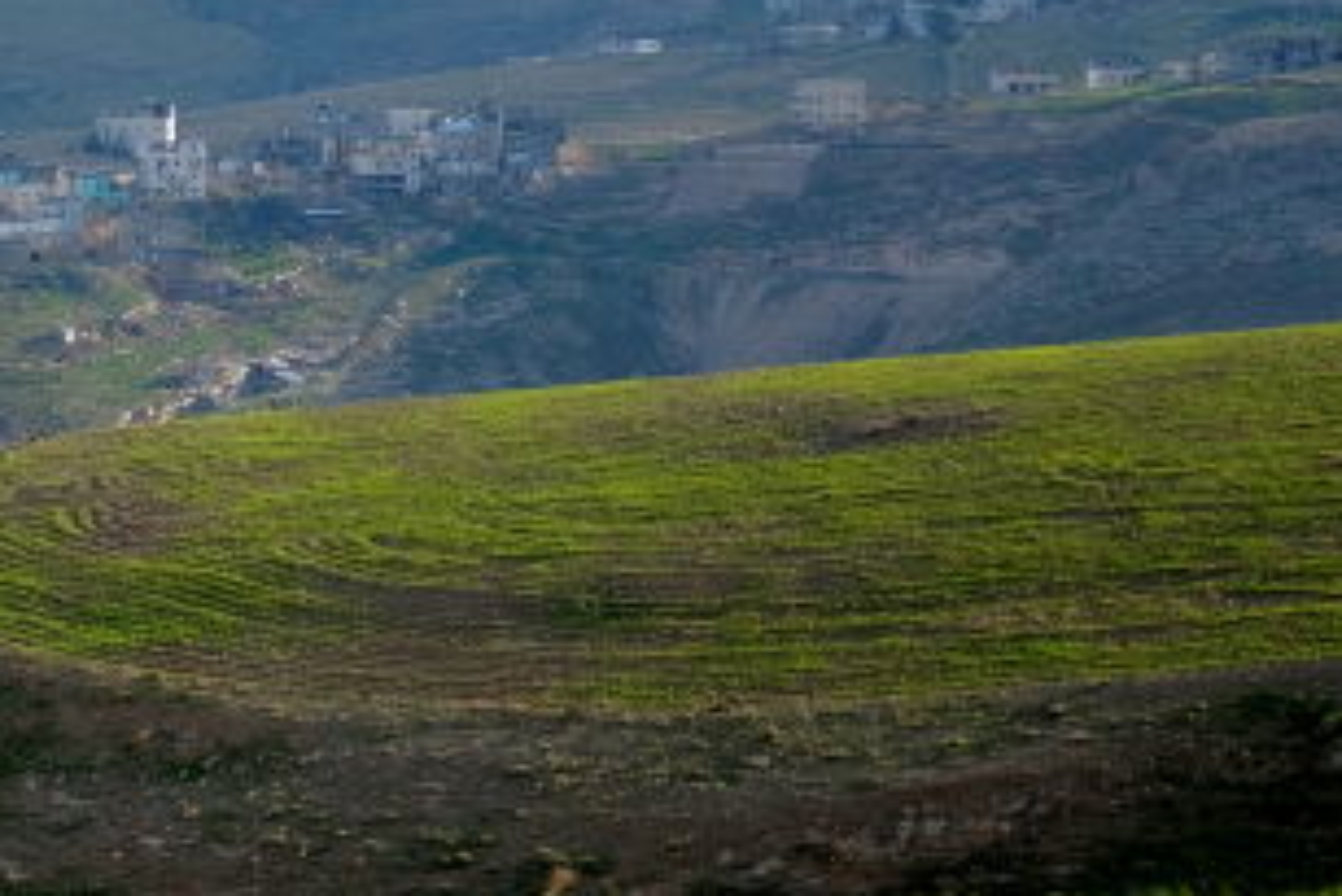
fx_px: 7384
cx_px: 175
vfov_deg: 6.9
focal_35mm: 198
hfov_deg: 10.3
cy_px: 308
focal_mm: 56
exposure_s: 1/22000
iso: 200
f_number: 1.2
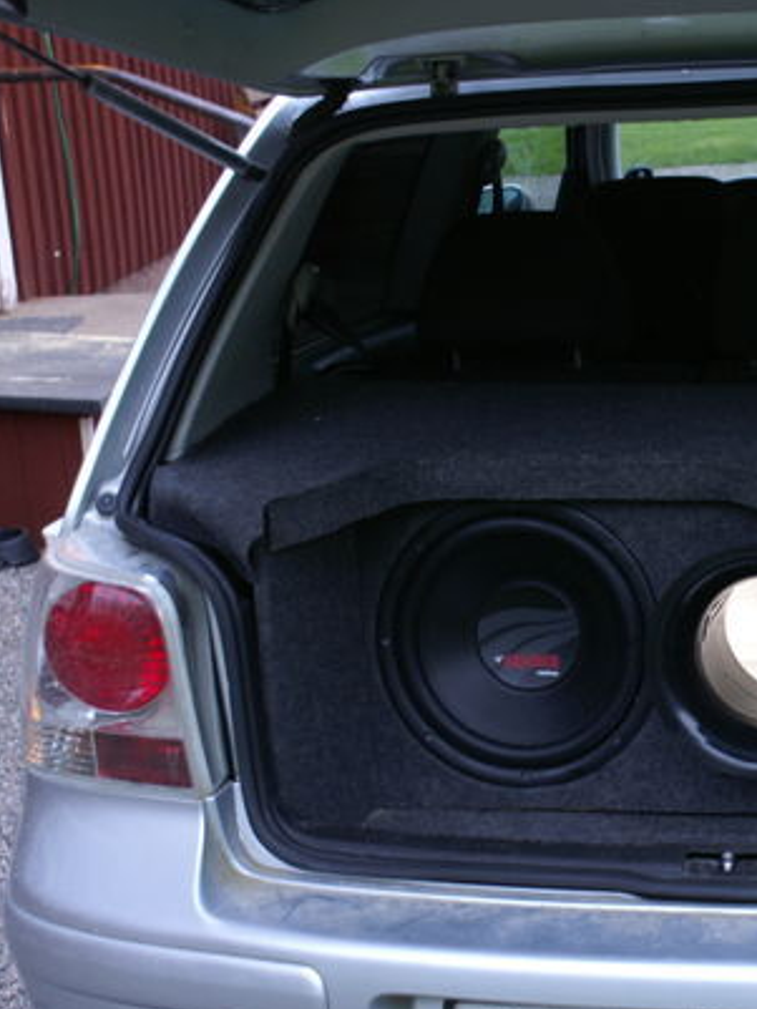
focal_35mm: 69
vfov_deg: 28.2
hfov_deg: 20.5
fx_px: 2011
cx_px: 782
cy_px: 513
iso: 400
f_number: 5
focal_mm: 30
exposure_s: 1/2.5
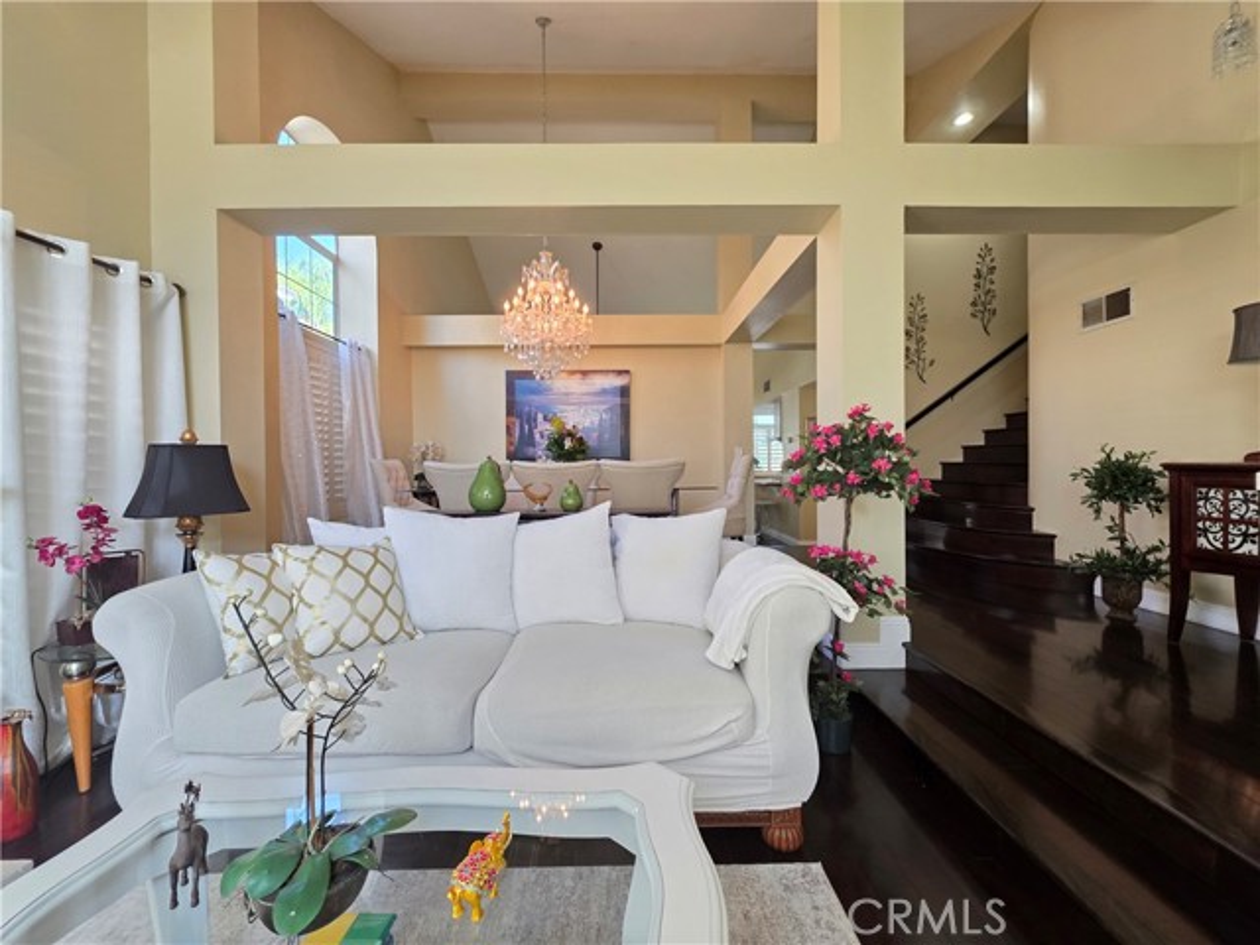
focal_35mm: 13
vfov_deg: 89.9
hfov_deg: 106.2
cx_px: 630
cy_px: 472
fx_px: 473
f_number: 1.9
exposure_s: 1/120
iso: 200
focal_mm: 2.2
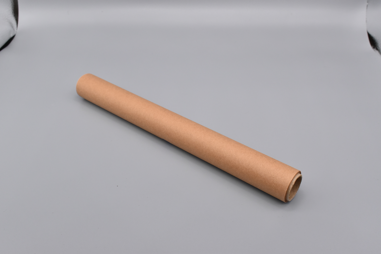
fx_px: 397
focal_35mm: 38
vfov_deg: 35.5
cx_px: 190
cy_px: 127
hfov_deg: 51.3
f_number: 10
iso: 1250
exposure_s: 1/200
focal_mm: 25
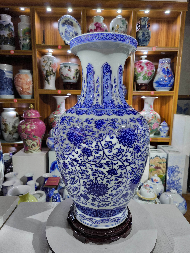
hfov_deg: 58.9
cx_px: 95
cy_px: 126
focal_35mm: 23
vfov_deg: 73.9
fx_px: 168
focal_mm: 5.35
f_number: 1.7
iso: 250
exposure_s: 1/50
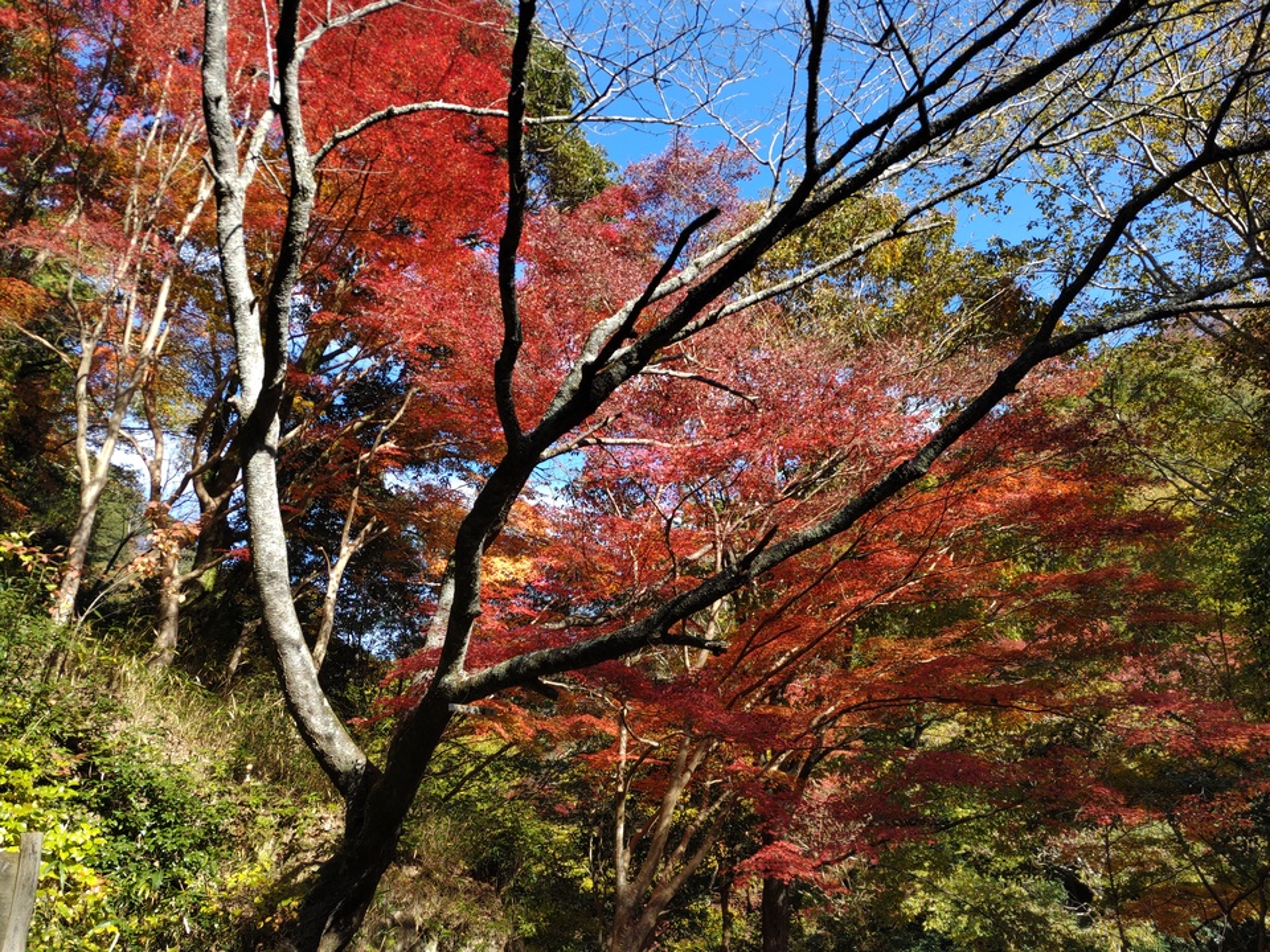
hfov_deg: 67.3
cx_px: 635
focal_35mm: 26
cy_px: 476
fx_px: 954
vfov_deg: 53.1
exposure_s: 1/362
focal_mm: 4.8
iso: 50
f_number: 1.79
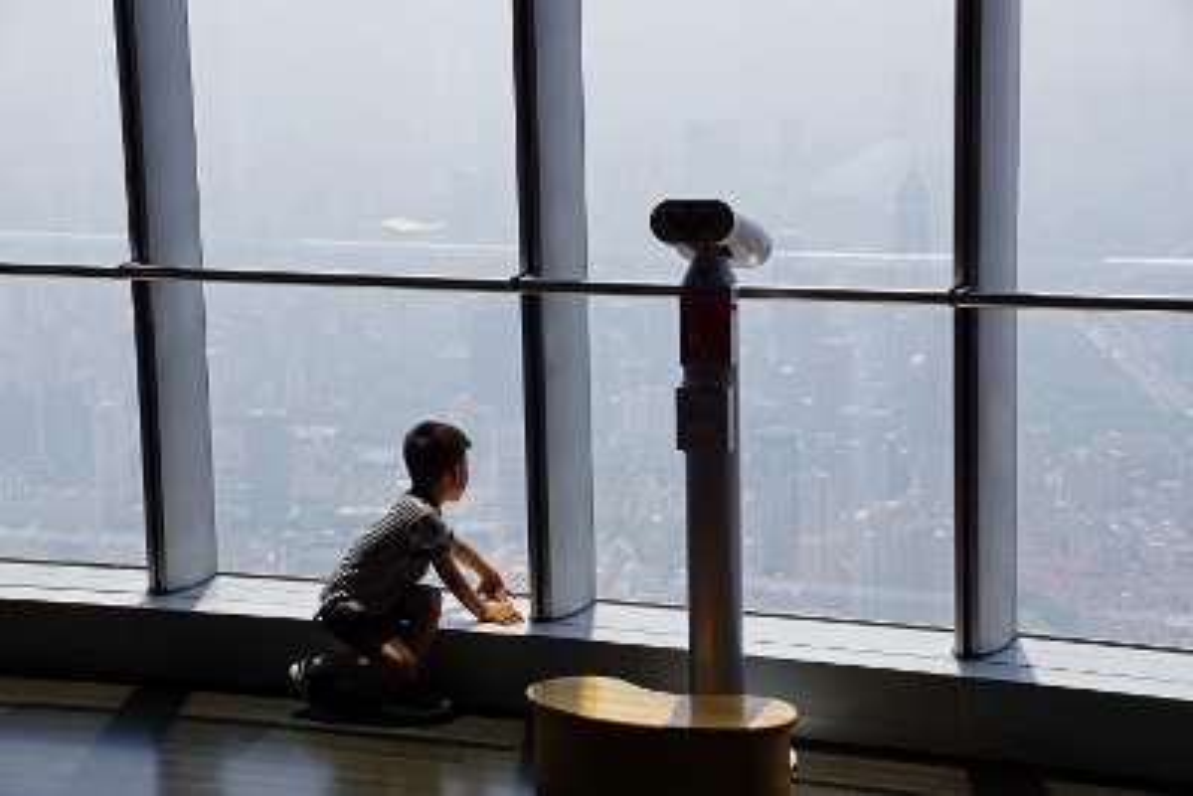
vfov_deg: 16.6
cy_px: 398
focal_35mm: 82
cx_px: 596
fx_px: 2735
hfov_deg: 24.6
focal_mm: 55
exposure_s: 1/160
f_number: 9
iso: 100
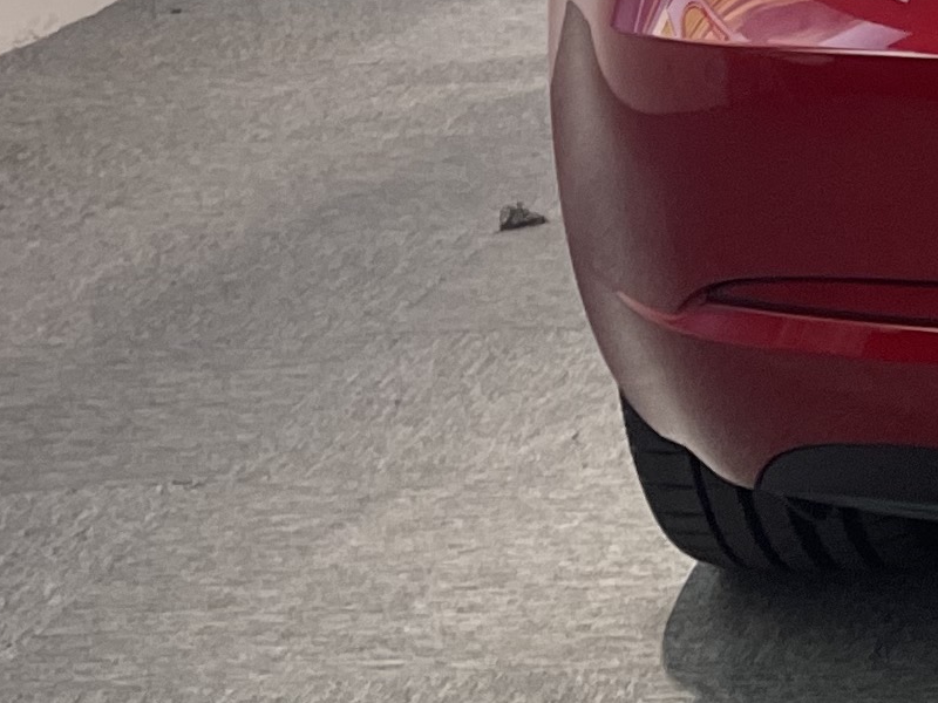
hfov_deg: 13.5
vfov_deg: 10.8
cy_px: -401
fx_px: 3550
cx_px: 1708
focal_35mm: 131
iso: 125
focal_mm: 5.1
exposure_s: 1/100
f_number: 1.6
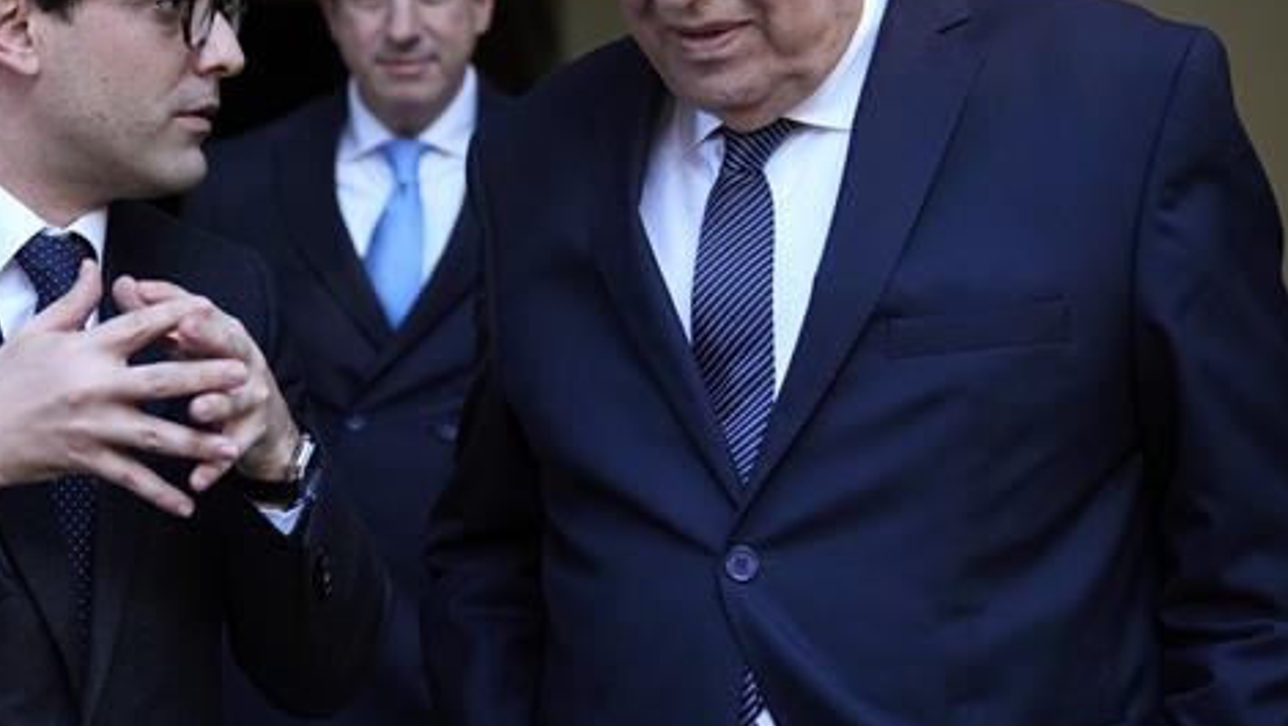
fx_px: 2324
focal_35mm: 68
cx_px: 477
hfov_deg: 30.8
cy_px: 251
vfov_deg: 17.7
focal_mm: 47
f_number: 2.8
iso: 1000
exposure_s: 1/500
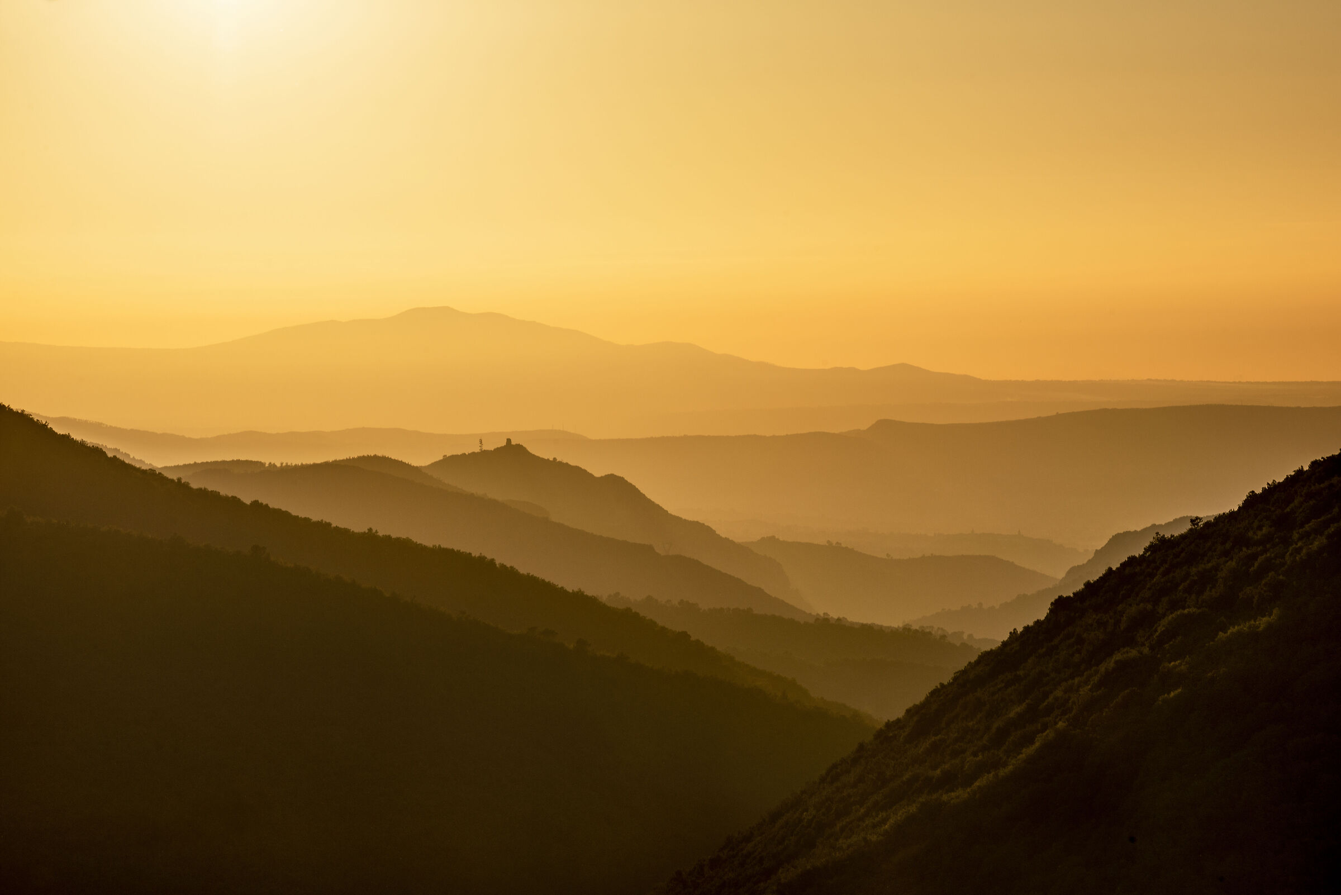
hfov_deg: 10.3
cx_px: 670
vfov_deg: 6.9
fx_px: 7452
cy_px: 448
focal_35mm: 200
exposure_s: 1/320
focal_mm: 200
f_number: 16
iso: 100
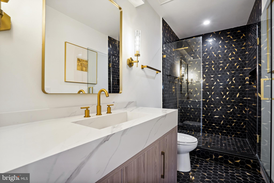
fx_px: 122
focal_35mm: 16
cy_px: 92
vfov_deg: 73.7
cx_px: 137
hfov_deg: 96.7
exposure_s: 1/3.33
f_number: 8
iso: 200
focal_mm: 16
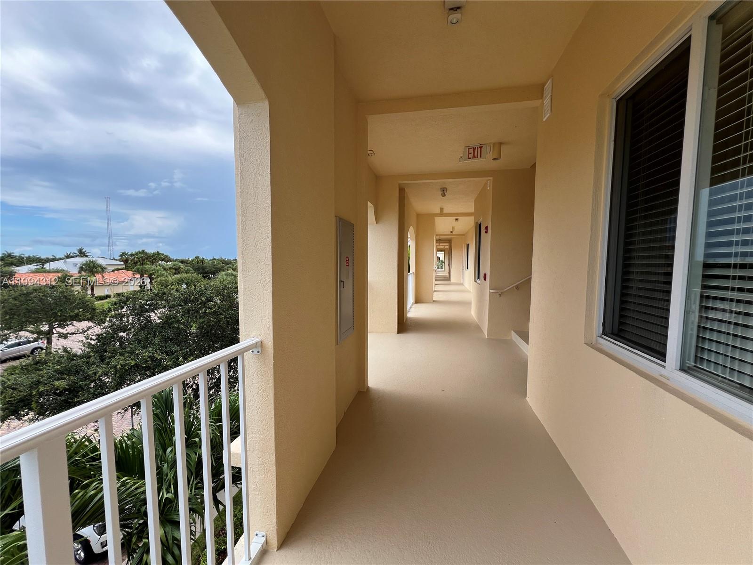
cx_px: 376
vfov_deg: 89.9
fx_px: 283
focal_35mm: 13
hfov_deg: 106.2
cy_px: 282
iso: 32
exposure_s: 1/511
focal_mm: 1.57
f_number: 1.8
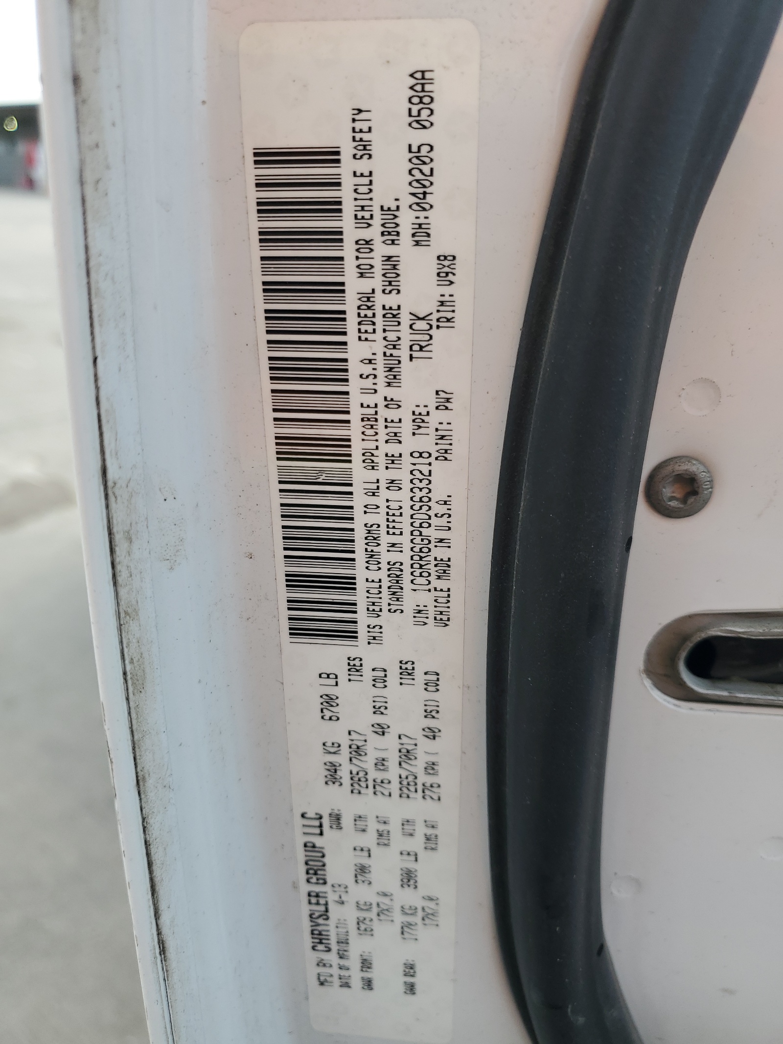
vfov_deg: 67.3
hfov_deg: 53.1
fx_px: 784
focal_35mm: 26
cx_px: 392
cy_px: 522
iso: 50
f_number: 1.5
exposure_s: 1/476
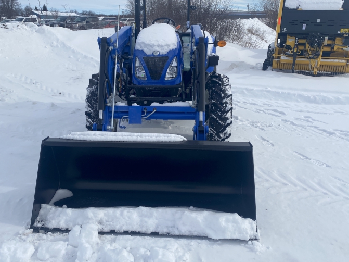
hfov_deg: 58.2
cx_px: 154
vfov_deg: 45.3
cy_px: 113
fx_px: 312
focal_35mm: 31
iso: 32
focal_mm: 4.25
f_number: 1.8
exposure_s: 1/5495
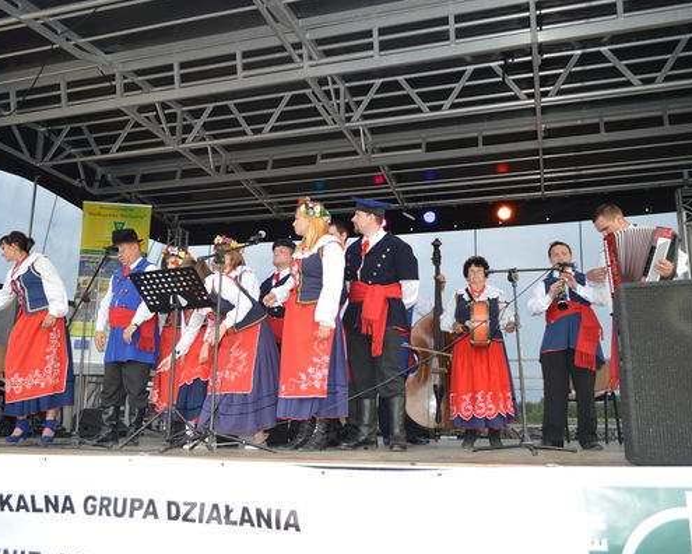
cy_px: 279
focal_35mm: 31
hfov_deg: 57.2
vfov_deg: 47.1
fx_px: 635
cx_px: 340
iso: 360
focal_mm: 18
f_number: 4
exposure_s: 1/125
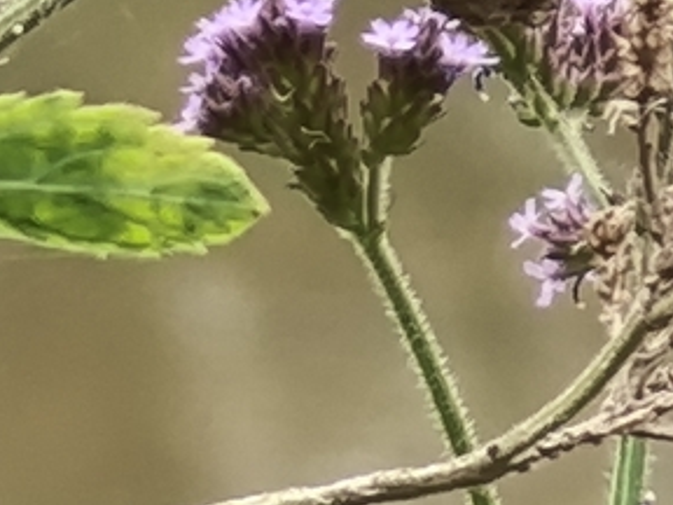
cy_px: 116
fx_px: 20764
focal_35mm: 1068
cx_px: 1101
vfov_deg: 1.4
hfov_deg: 1.9
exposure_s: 1/199
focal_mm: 15
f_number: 2.1
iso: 50
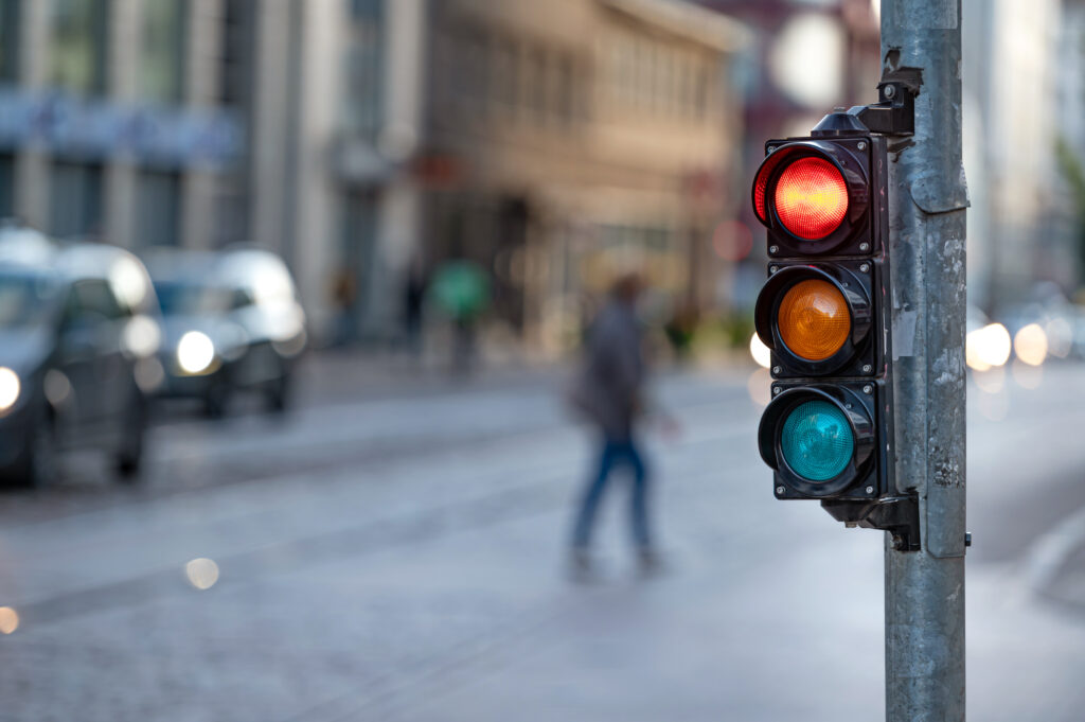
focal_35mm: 165
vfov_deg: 8.3
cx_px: 542
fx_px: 4969
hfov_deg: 12.5
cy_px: 361
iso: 50
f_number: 3.2
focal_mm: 165
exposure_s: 1/320
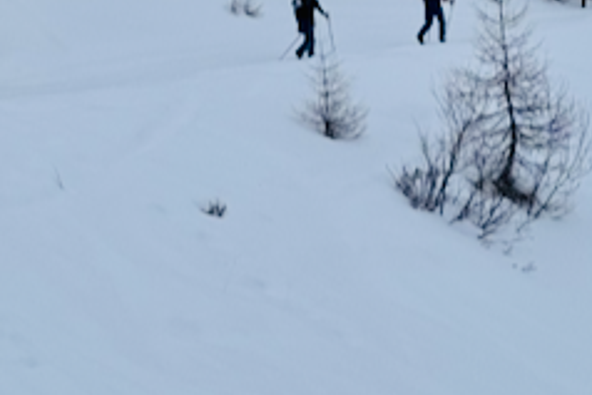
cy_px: -166
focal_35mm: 134
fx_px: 2205
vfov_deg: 10.0
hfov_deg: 15.1
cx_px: 60
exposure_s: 1/15385
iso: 64
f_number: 1.78
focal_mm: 6.76
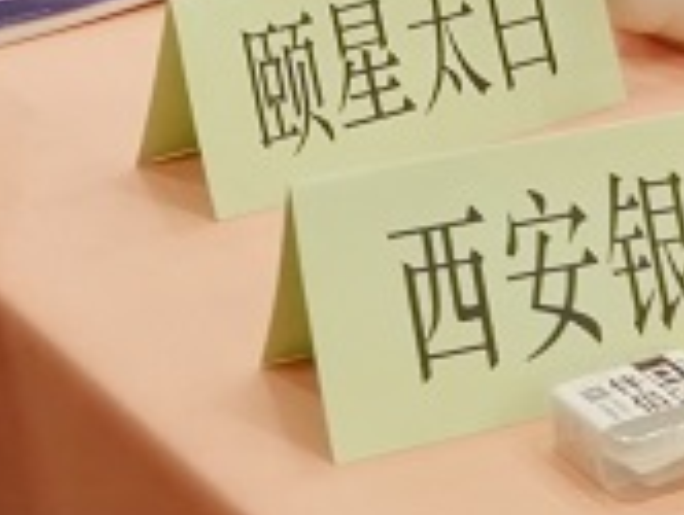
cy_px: -531
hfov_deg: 15.1
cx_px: 412
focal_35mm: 130
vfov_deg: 10.5
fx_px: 2572
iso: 80
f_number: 1.8
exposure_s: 1/33.3
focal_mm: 3.6
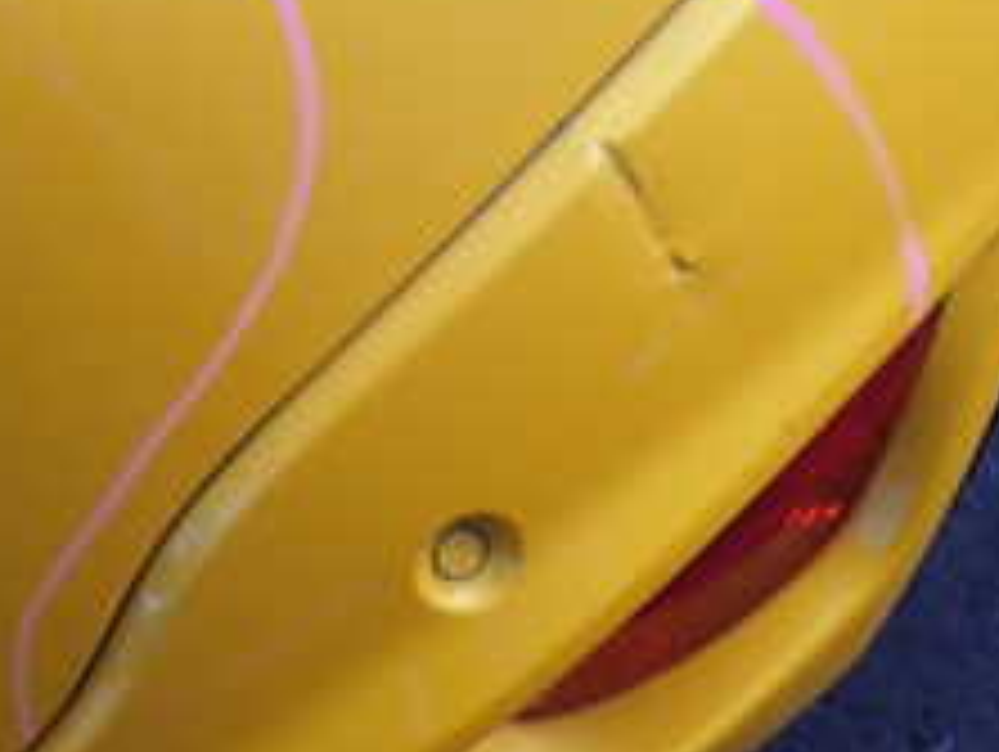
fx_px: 2340
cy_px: 81
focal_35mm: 81
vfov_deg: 18.0
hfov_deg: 23.8
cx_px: 220
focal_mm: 5.4
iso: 160
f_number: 2.3
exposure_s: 1/60
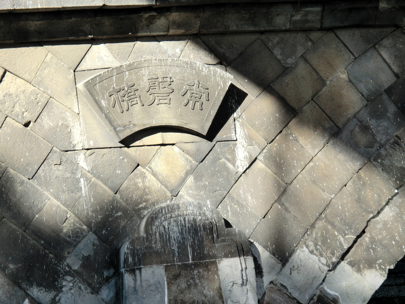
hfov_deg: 12.5
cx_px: 202
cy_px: 152
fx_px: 1849
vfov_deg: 9.4
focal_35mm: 158
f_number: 5.3
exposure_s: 1/125
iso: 100
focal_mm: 27.9
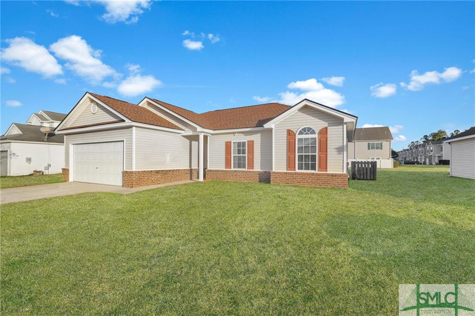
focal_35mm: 16
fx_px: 218
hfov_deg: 95.0
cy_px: 158
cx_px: 238
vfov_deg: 72.0
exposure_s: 1/30
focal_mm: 16.5
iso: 320
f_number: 9
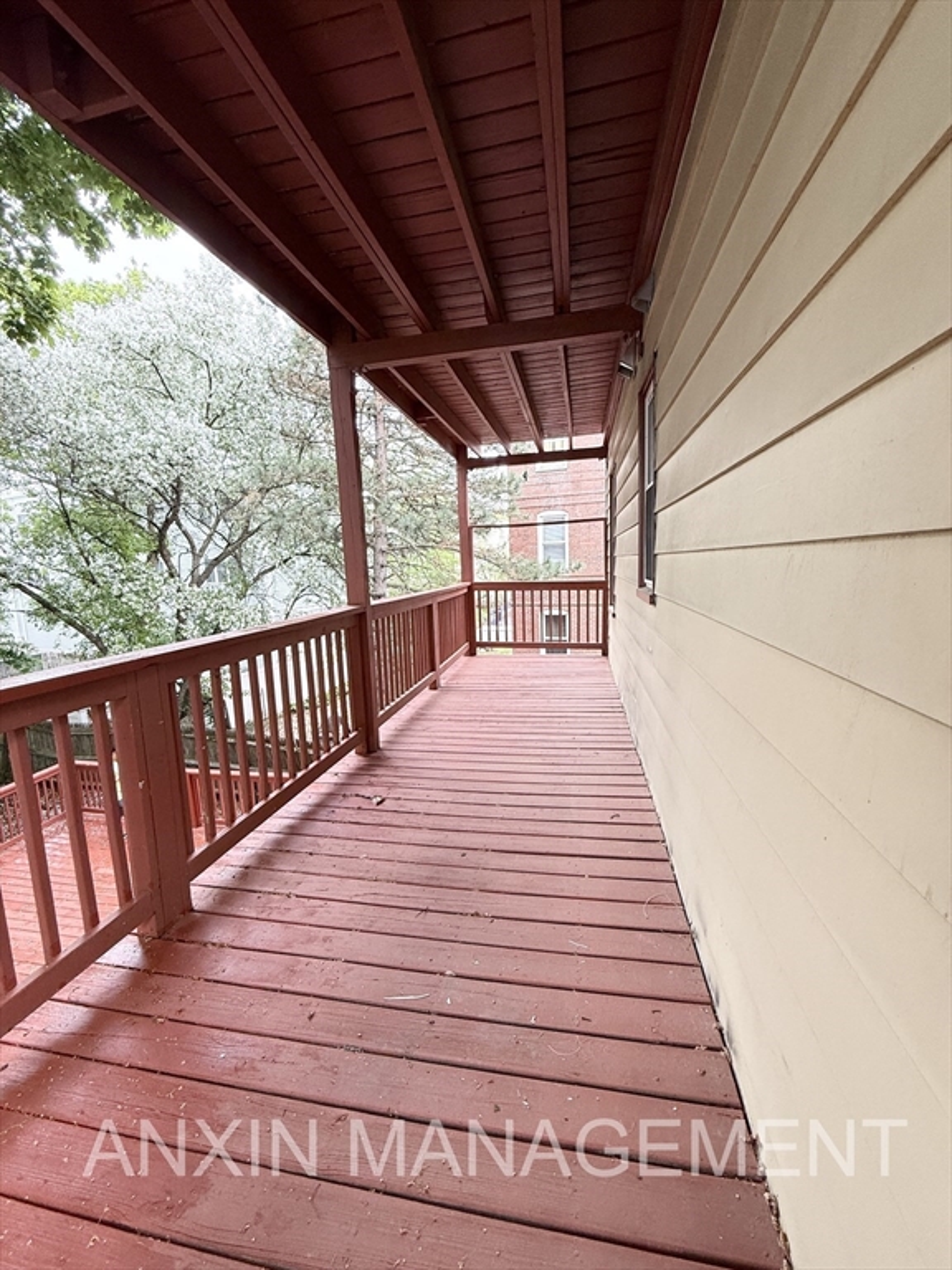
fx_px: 513
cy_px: 635
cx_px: 476
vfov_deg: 102.1
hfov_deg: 85.7
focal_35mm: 14
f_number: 2.2
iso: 125
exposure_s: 1/99
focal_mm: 2.22
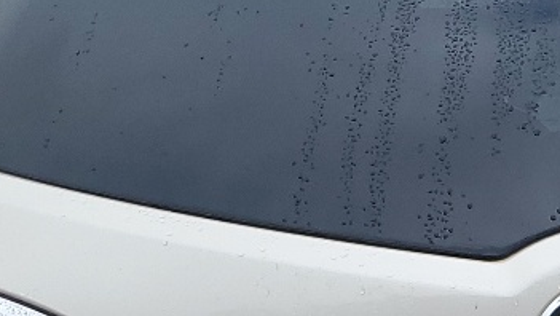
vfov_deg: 9.1
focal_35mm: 129
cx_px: 659
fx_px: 1917
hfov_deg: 16.0
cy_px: 508
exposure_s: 1/1429
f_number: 1.5
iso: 50
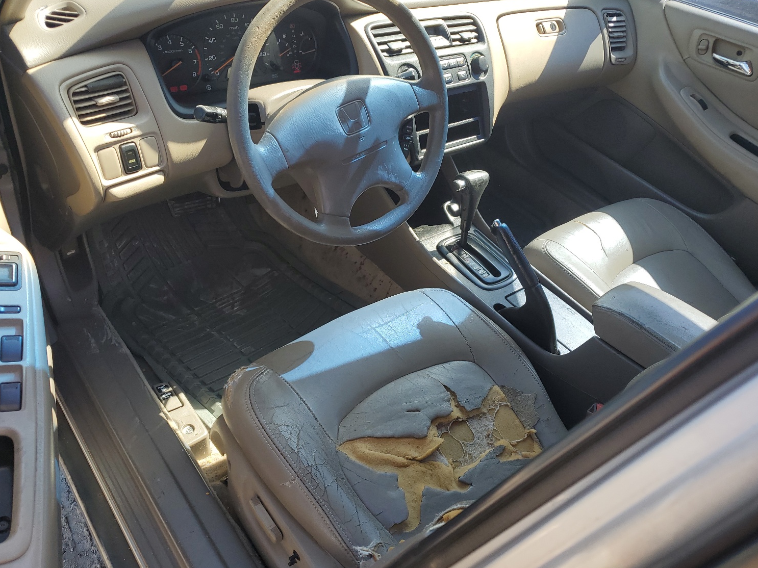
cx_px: 385
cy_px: 277
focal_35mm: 28
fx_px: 613
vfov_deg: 49.7
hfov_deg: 63.4
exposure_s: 1/455
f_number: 1.5
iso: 50
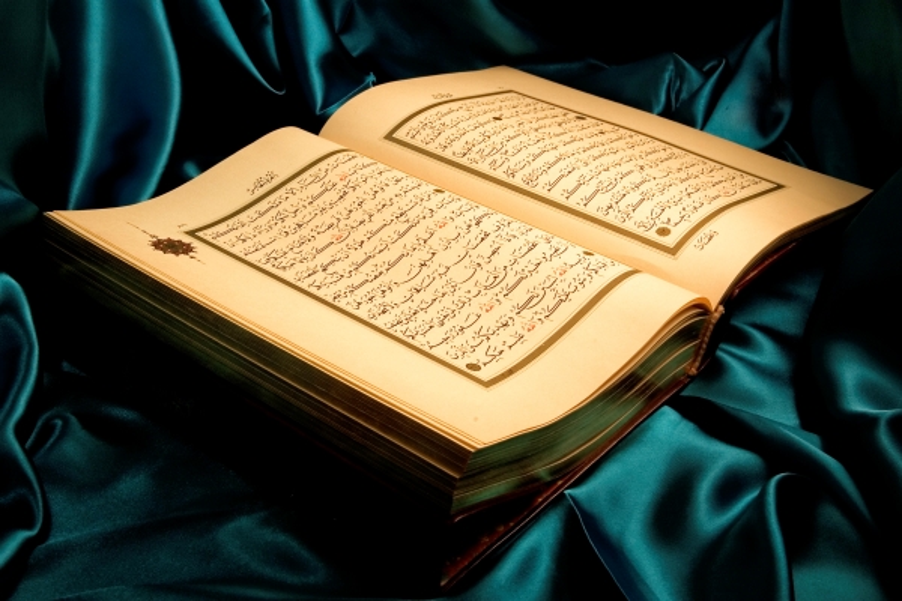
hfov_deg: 38.9
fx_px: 1278
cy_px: 300
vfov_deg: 26.5
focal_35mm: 51
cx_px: 451
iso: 200
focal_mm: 34
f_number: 18
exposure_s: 1/8
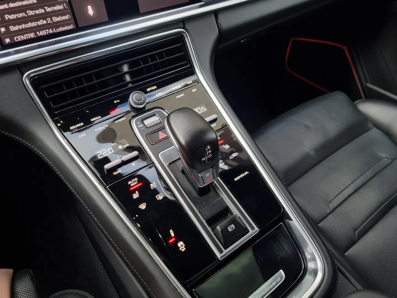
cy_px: 149
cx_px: 198
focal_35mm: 26
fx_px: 298
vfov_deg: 53.1
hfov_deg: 67.3
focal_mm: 5.4
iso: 64
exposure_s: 1/83
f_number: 1.8
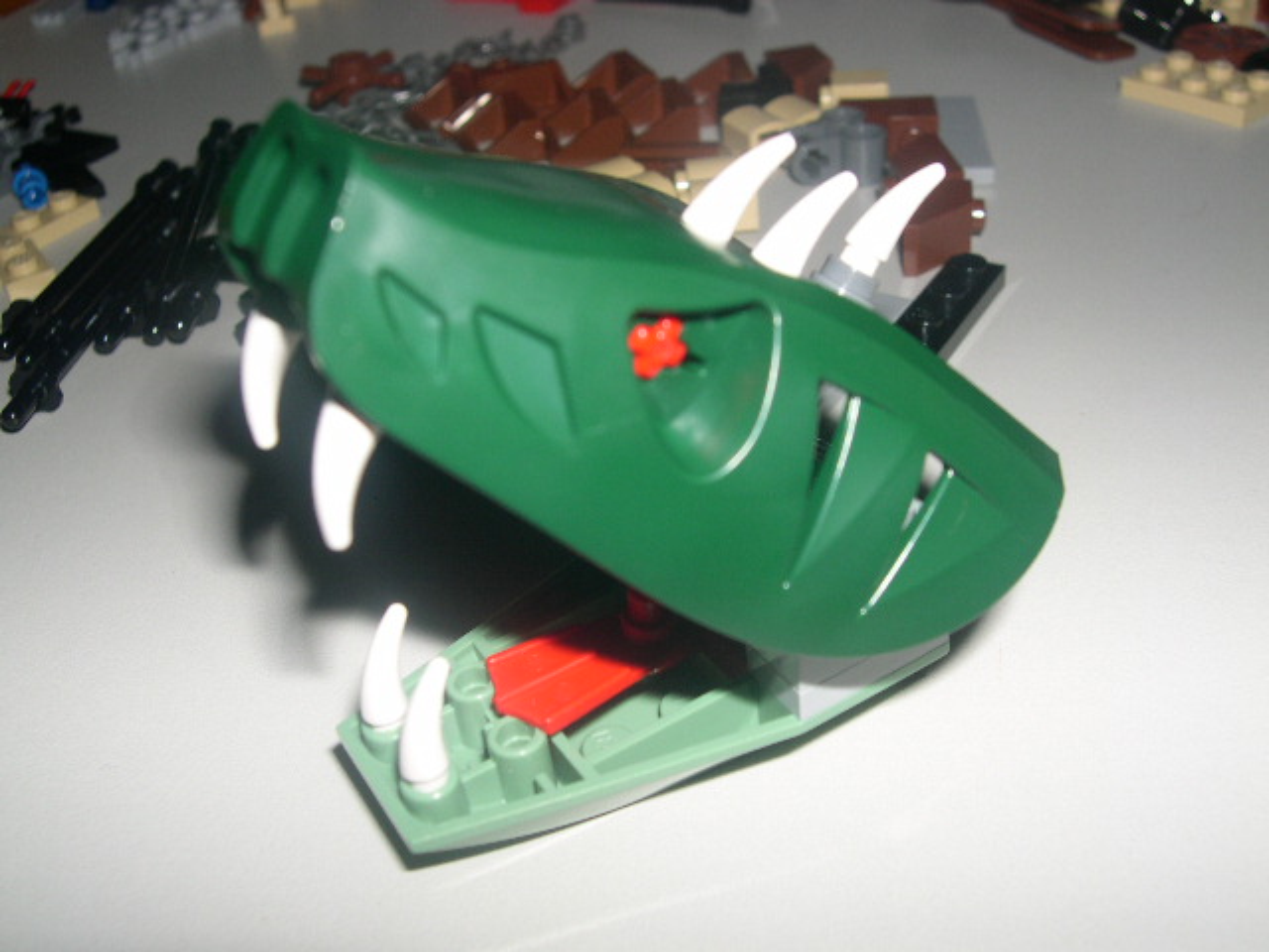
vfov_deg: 37.7
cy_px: 476
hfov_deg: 49.0
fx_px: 1393
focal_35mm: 38
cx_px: 634
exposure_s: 1/60
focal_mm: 8
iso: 100
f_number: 7.6
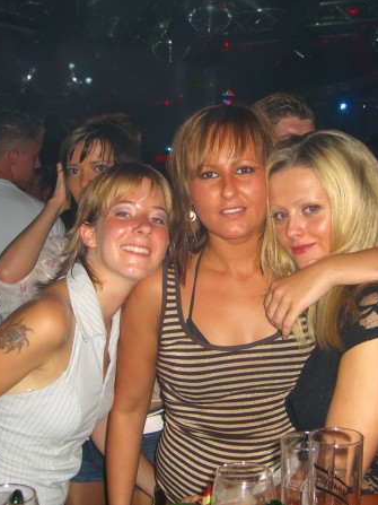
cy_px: 252
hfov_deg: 28.5
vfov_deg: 37.5
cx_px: 196
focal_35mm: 51
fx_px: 743
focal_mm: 7.9
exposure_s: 1/60
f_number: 2.8
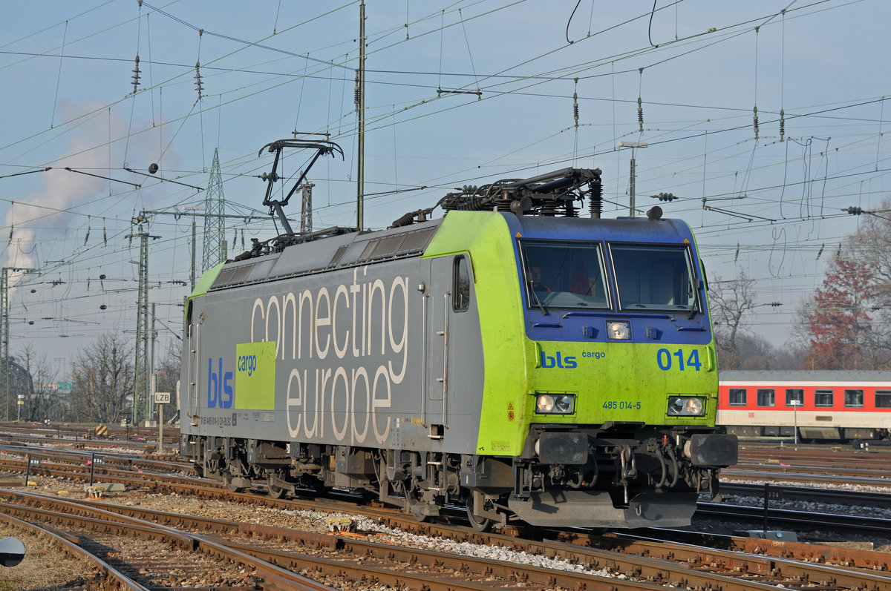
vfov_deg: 13.0
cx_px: 446
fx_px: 2596
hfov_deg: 19.5
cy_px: 296
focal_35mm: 105
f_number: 5.6
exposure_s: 1/800
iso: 250
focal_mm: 70
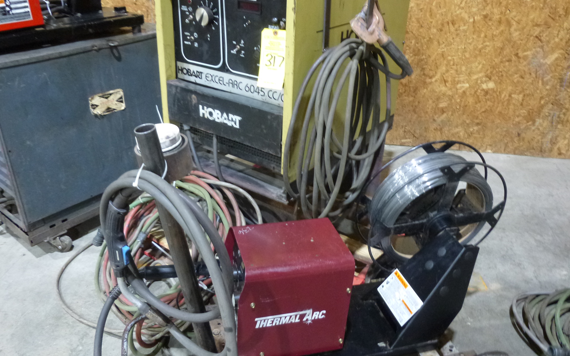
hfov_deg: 64.6
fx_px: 450
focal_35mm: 29
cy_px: 162
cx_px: 290
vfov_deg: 43.1
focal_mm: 4.5
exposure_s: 1/5
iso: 400
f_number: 3.1
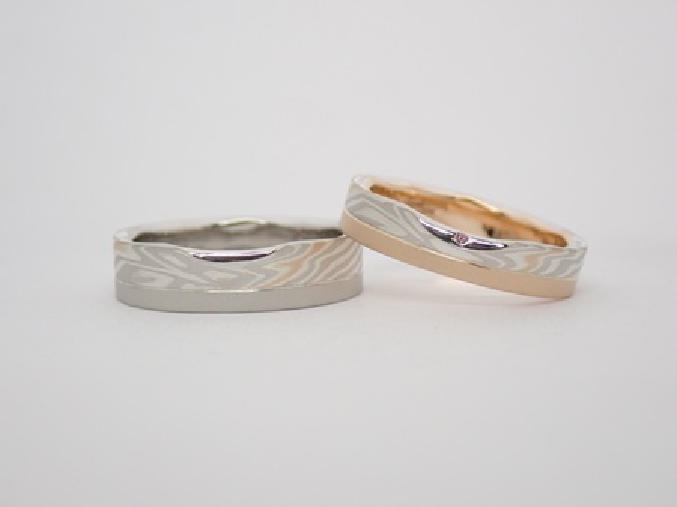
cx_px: 338
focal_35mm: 77
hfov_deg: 25.3
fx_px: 1505
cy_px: 254
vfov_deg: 19.1
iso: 200
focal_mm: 13.65
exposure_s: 1/125
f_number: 4.1
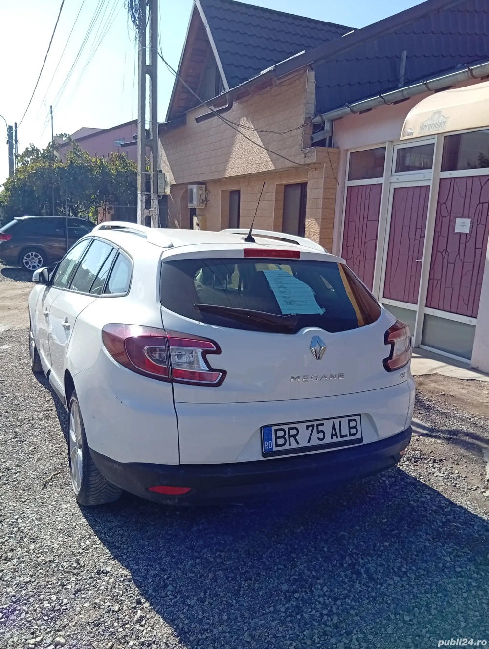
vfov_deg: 65.2
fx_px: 507
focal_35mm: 27
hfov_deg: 51.5
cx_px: 244
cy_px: 324
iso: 50
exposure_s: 1/1068
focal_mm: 3.84
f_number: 1.8
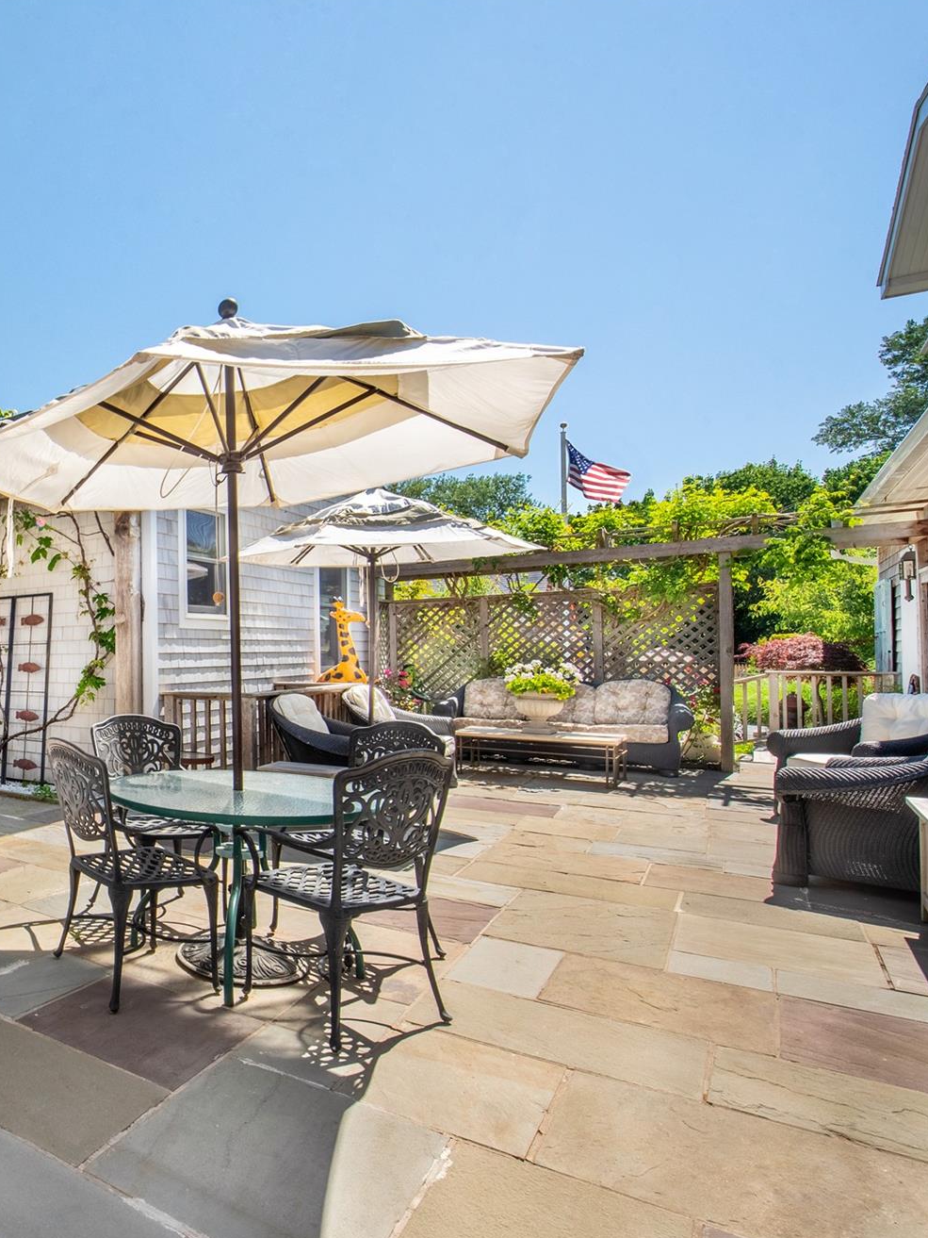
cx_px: -25
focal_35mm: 21
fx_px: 751
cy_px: 635
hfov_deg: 49.9
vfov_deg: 79.0
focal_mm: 14
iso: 400
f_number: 11
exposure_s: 1/1600
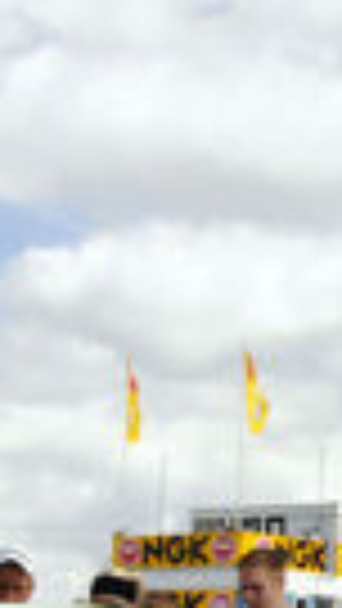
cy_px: 804
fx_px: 3126
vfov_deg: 10.8
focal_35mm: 194
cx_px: -508
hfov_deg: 6.0
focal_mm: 26
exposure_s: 1/125
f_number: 9
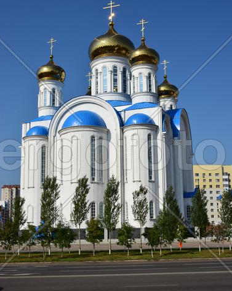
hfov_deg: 33.4
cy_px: 155
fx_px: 387
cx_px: 114
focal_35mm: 45
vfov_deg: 41.2
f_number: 11
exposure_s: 1/250
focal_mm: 26
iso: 100
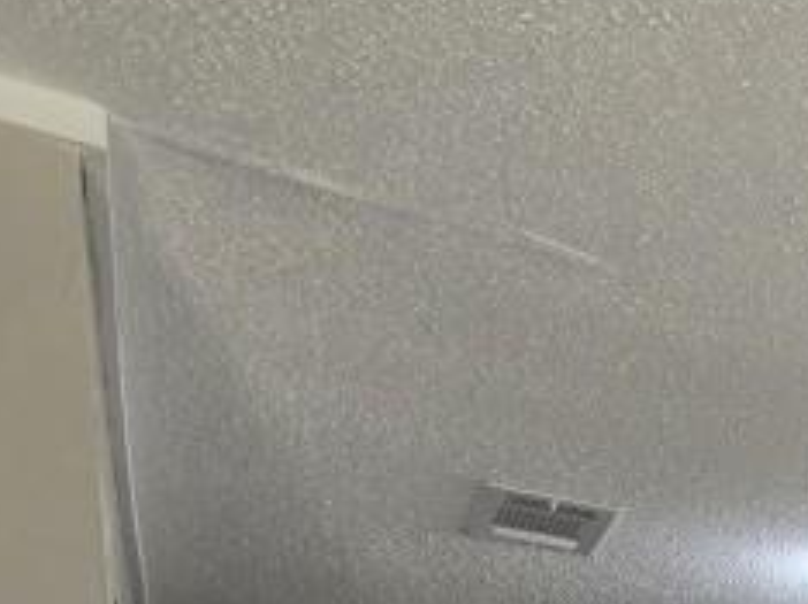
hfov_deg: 20.7
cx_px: 1519
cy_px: 1108
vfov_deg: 19.1
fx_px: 1329
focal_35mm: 57
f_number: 2.2
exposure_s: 1/60
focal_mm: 2.2
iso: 250
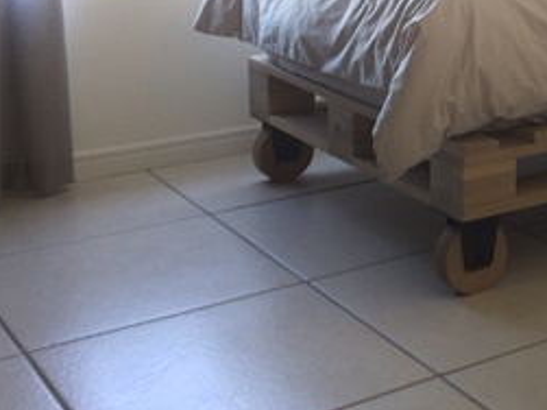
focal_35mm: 74
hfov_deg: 24.4
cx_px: 621
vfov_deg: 19.2
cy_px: -26
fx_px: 1169
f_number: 2.2
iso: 40
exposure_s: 1/50
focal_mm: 4.15
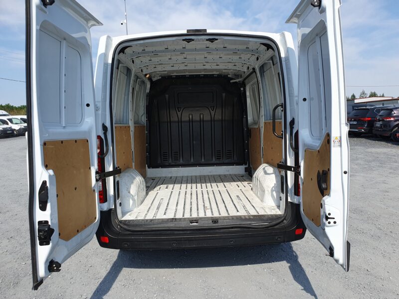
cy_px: 150
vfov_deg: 53.1
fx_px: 300
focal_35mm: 26
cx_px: 200
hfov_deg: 67.3
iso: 50
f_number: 2.4
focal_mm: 4.32
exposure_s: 1/1404
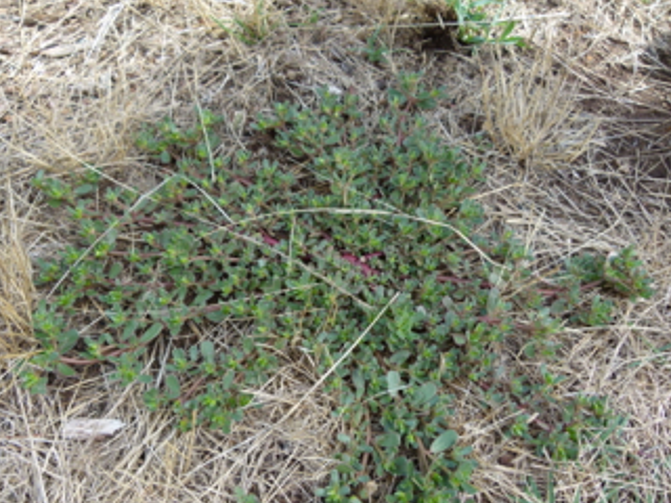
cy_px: 291
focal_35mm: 30
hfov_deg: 59.9
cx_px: 323
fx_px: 582
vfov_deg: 46.6
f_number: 4
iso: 100
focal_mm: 4.5
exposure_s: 1/200
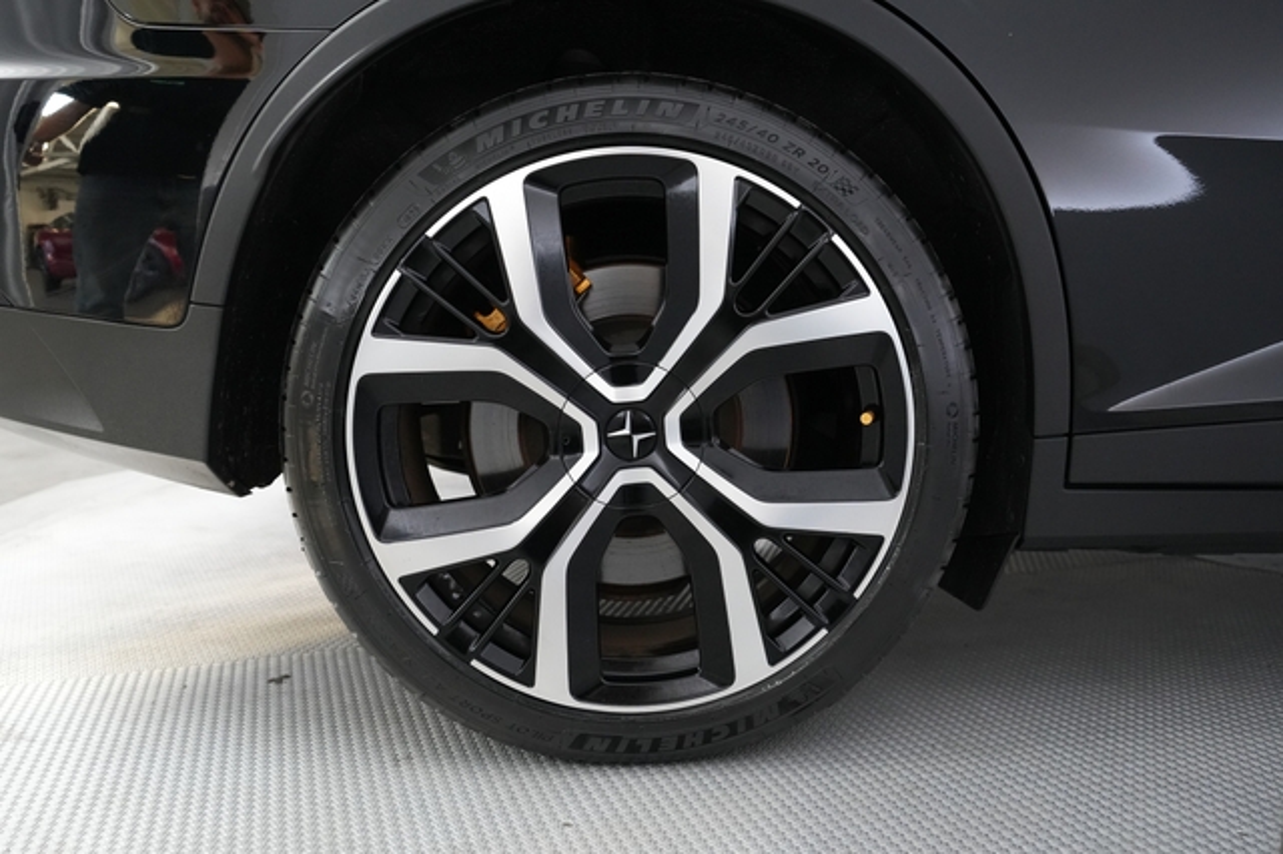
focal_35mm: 28
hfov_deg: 65.5
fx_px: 997
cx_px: 642
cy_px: 427
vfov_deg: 46.4
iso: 5000
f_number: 3.5
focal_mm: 28
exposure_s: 1/160
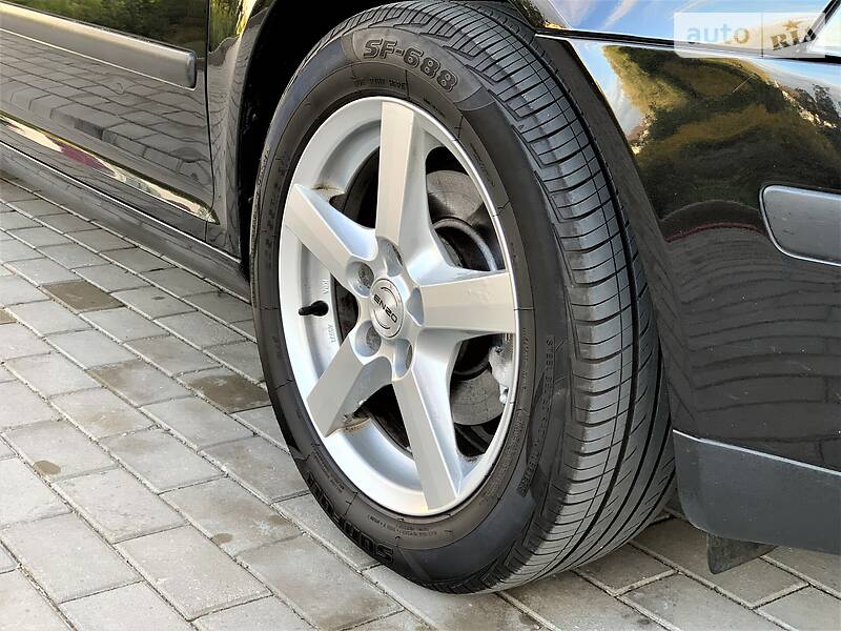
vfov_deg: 28.0
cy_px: 316
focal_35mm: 52
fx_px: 1263
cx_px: 420
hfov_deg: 36.8
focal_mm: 6
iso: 64
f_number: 2.4
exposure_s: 1/122
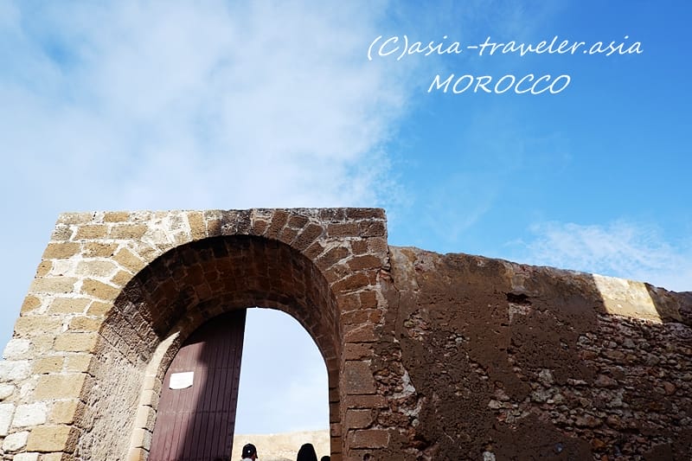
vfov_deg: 55.1
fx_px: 442
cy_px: 230
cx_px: 346
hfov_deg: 76.1
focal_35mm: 23
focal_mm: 15
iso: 200
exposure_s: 1/320
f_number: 8
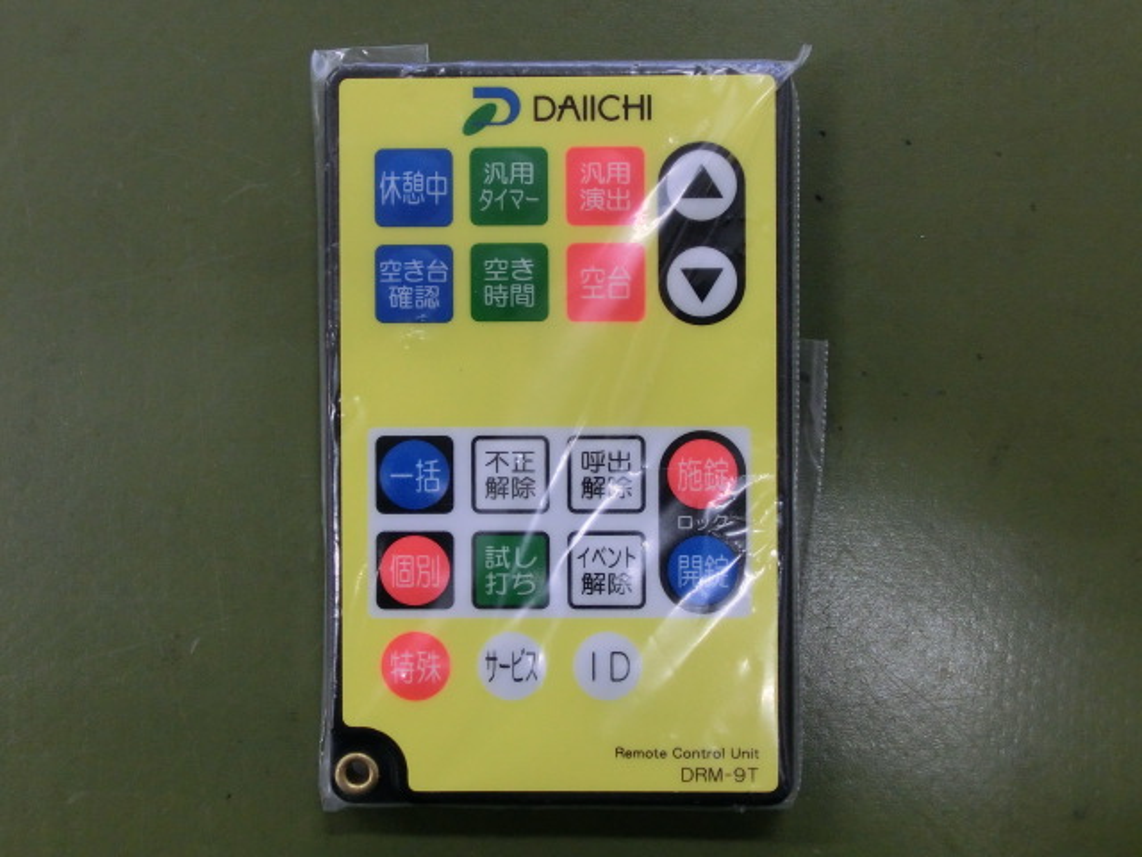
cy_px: 428
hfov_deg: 44.8
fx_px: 1386
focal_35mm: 42
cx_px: 571
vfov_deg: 34.3
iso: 400
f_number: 4
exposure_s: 1/60
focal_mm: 7.38
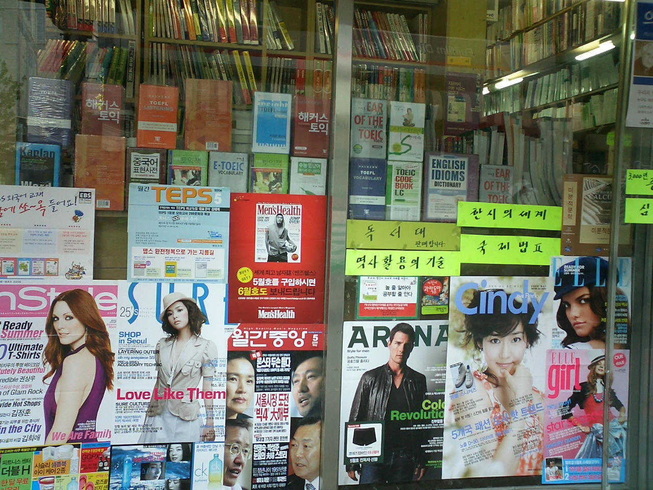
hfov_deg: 50.1
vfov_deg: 38.7
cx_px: 326
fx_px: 698
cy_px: 245
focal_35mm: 37
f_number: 3.5
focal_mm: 5.6
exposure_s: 1/60
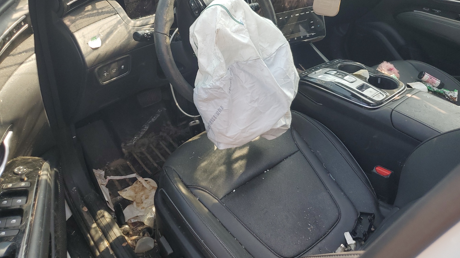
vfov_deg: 39.7
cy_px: 86
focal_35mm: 29
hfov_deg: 66.1
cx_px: 230
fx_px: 354
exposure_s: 1/476
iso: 50
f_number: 1.5
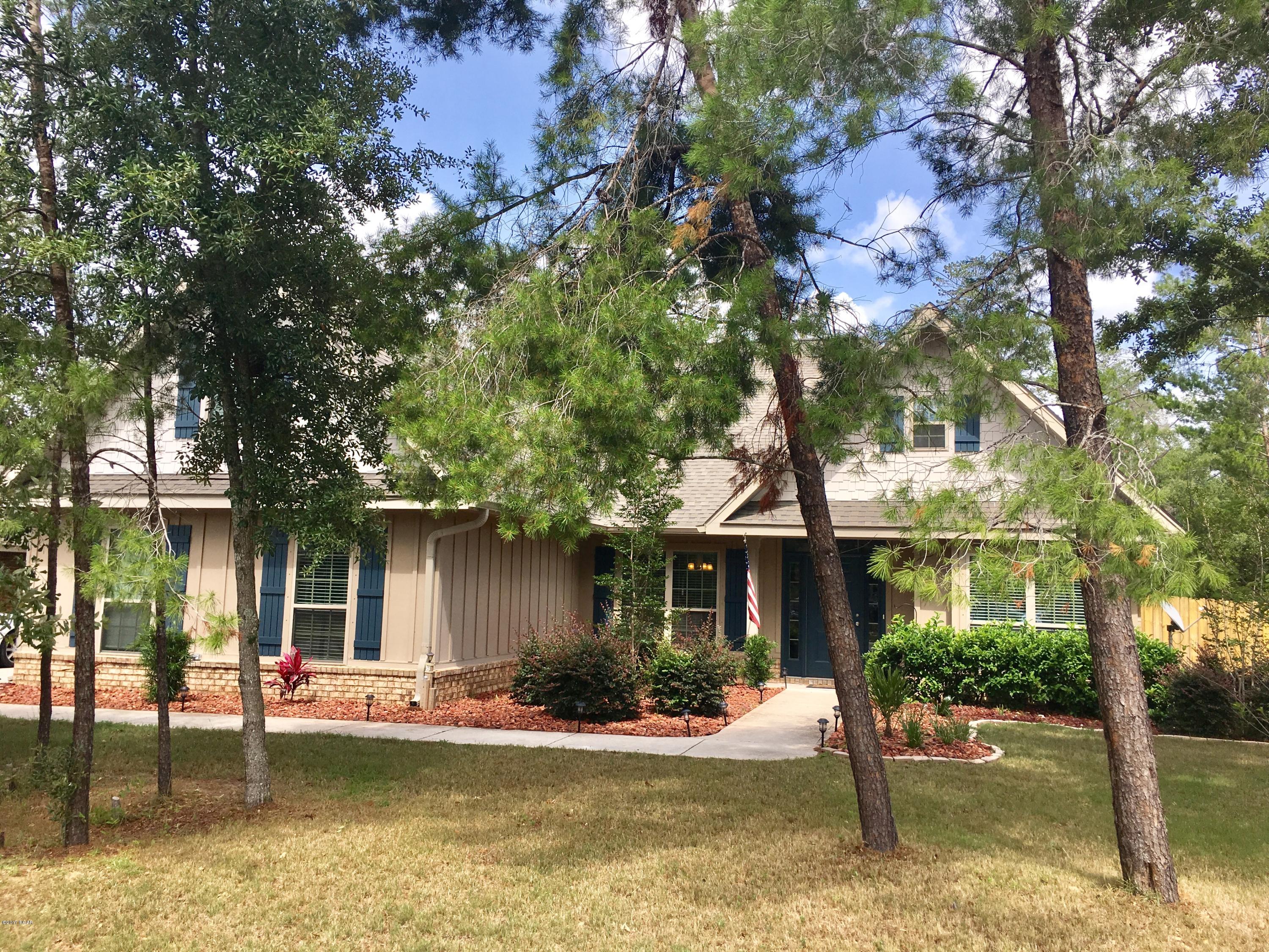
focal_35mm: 29
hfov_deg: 61.7
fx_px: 1063
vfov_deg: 48.2
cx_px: 634
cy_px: 476
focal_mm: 4.15
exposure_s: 1/668
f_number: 2.2
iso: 25
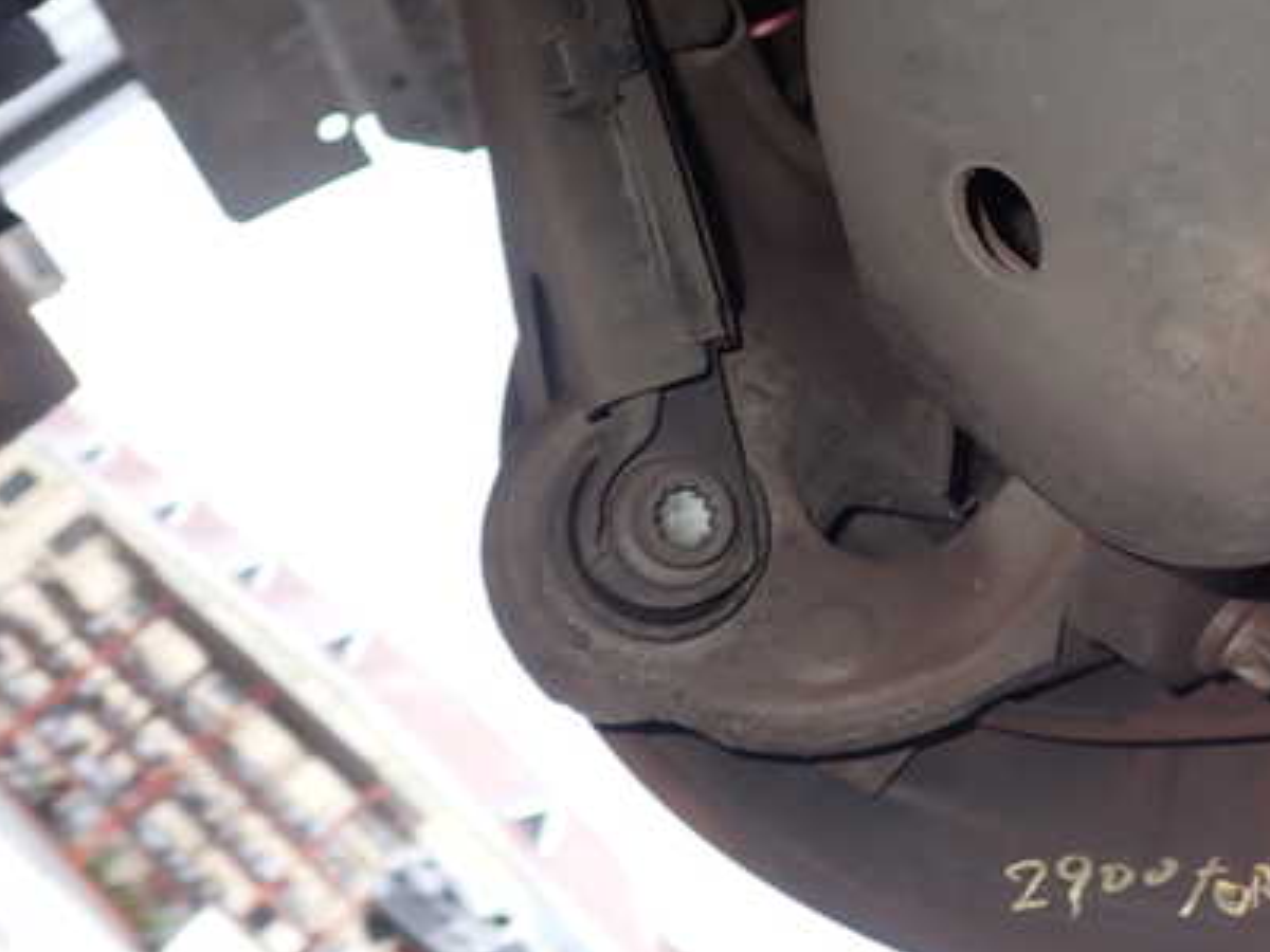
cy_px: 352
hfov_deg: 41.3
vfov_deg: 32.0
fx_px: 1651
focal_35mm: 45
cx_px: 886
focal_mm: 5.4
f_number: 6.3
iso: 100
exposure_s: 1/30
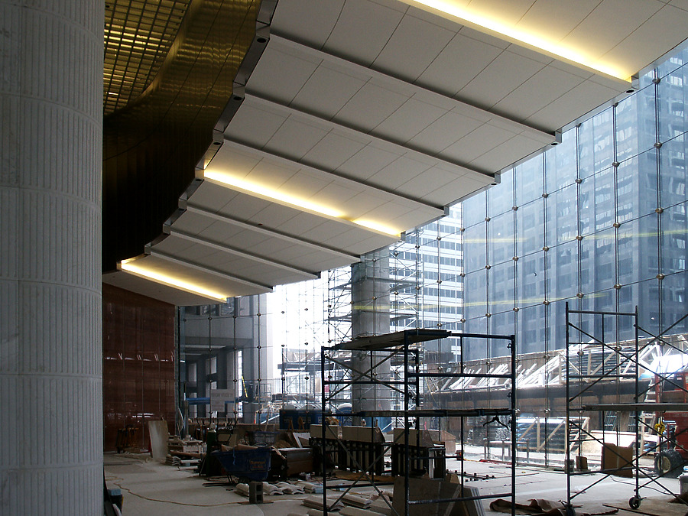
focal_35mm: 35
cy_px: 258
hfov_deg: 52.6
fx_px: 696
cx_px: 344
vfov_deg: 40.7
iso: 64
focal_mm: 7.18
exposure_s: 1/90
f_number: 3
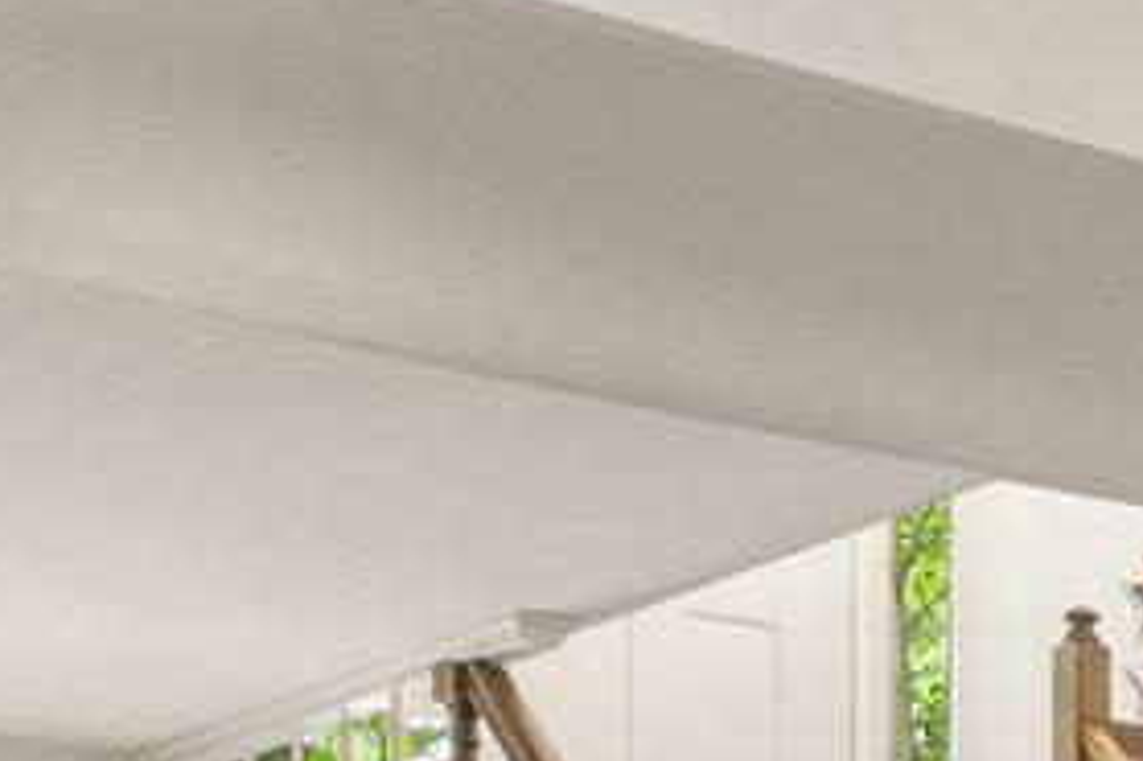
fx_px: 3744
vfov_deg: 10.6
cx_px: 1357
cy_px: 1536
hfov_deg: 16.7
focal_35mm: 118
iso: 500
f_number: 8
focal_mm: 16
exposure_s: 1/2.5
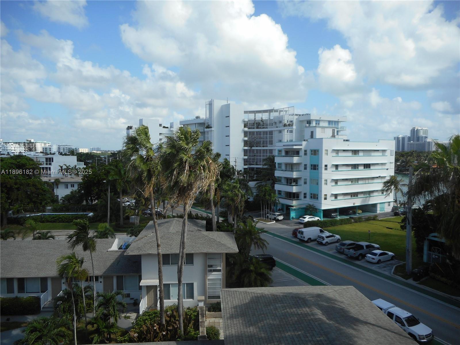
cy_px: 172
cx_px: 230
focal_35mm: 25
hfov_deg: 69.4
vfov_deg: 54.9
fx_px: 332
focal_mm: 4.5
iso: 80
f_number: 3.7
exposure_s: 1/800
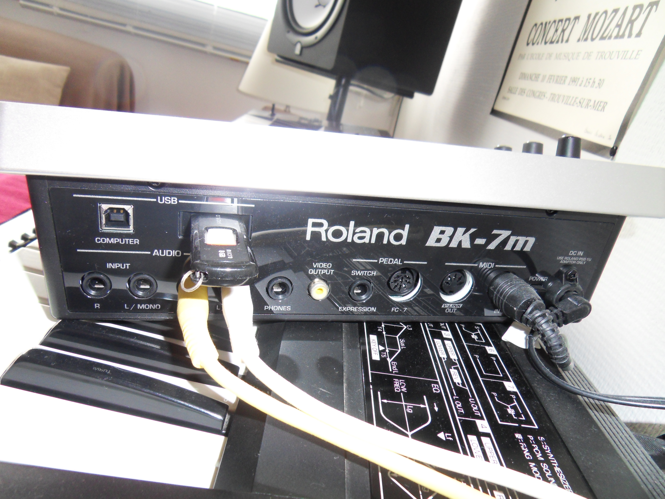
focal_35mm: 24
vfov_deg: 56.8
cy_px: 250
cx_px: 332
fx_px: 461
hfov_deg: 71.6
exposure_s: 1/30
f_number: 3.3
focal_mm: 4.2
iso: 200
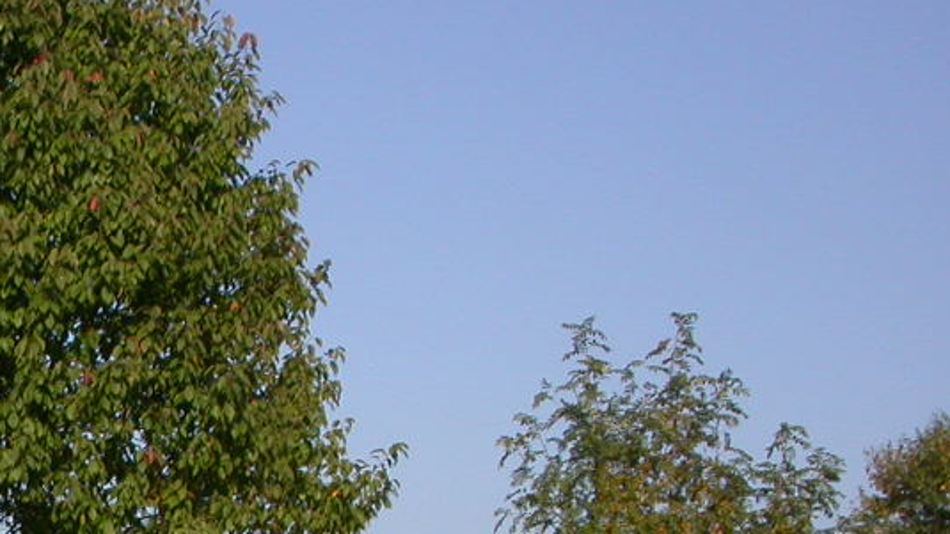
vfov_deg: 11.8
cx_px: -176
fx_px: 2494
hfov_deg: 20.3
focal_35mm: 99
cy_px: 733
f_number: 7.5
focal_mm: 7.85
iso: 100
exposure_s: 1/325
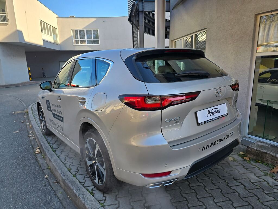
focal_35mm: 23
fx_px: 185
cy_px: 104
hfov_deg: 73.9
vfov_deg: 58.9
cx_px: 139
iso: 12
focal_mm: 6.3
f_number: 1.7
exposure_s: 1/263
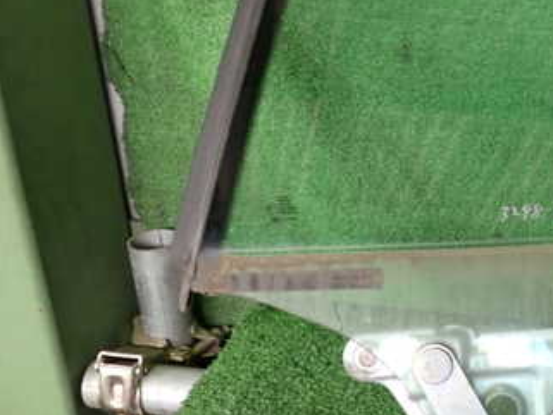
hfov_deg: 32.3
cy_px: 176
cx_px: 515
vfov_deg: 26.1
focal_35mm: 56
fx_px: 895
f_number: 2.3
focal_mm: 5.4
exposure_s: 1/40
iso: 200
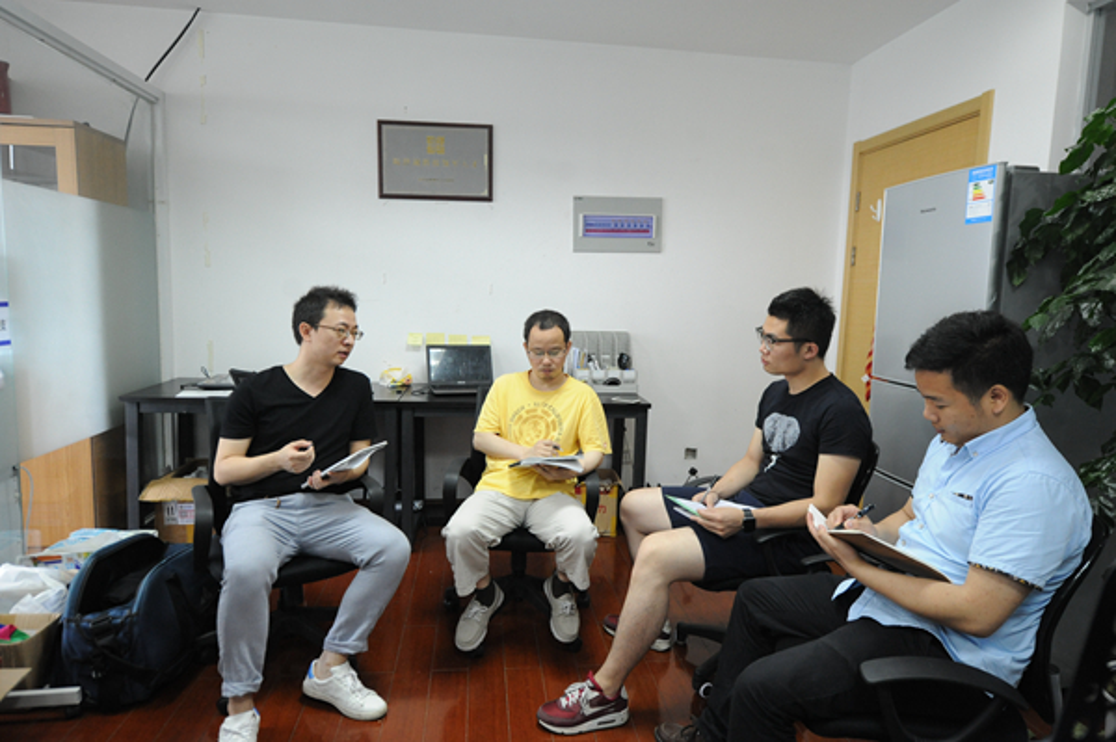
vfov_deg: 57.1
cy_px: 371
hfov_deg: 78.6
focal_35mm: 22
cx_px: 558
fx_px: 681
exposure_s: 1/100
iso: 3200
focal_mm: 22
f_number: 4
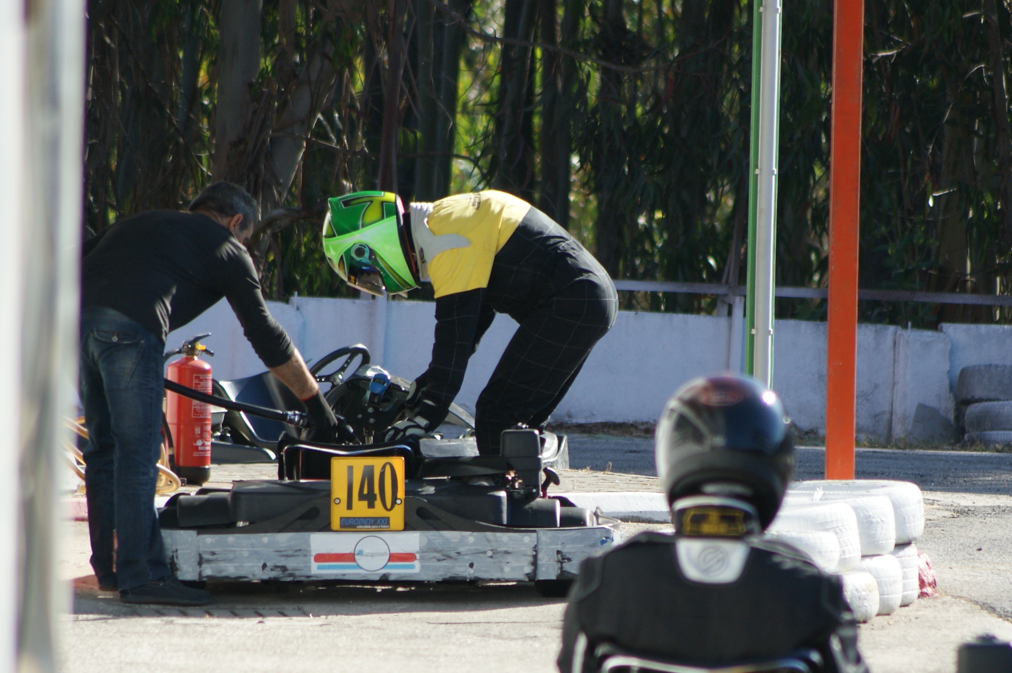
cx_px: 577
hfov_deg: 3.7
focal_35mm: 554
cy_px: 482
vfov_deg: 2.5
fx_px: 15564
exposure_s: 1/320
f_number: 5.6
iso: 125
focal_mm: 200
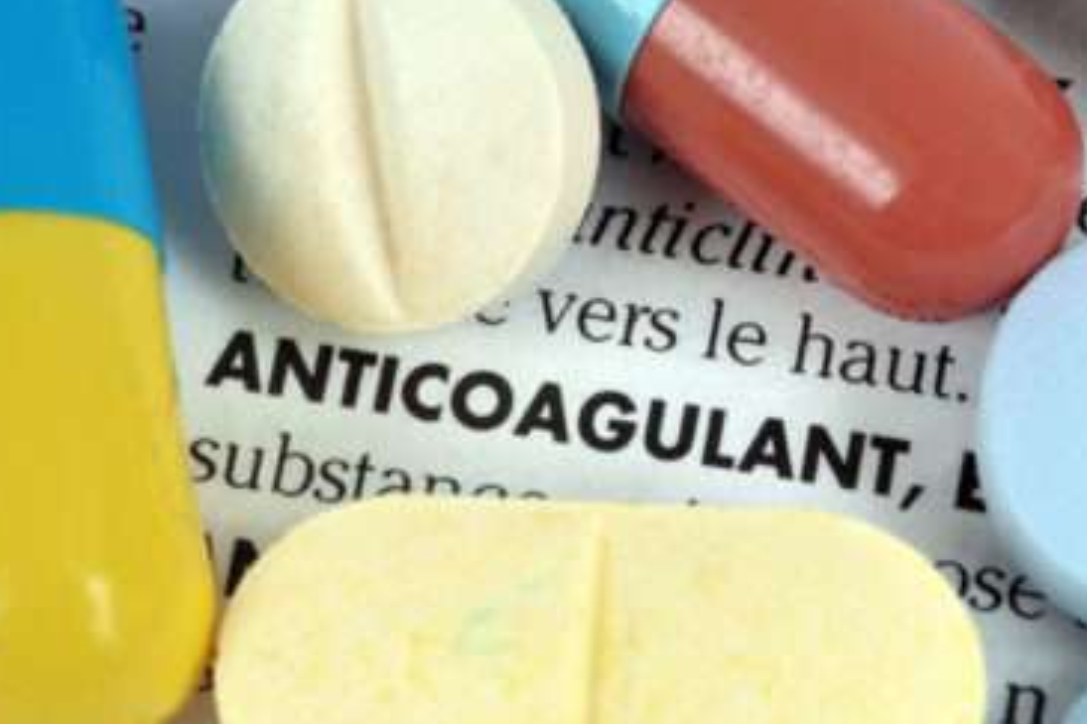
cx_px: 569
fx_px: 4467
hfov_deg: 13.9
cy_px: 249
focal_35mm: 148
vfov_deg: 9.3
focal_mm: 60
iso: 200
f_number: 36
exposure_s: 1/125
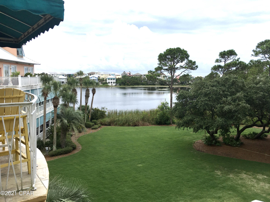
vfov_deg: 48.2
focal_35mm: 29
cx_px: 135
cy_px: 101
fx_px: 226
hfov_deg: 61.7
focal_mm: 4.15
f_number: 2.2
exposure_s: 1/1923
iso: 25
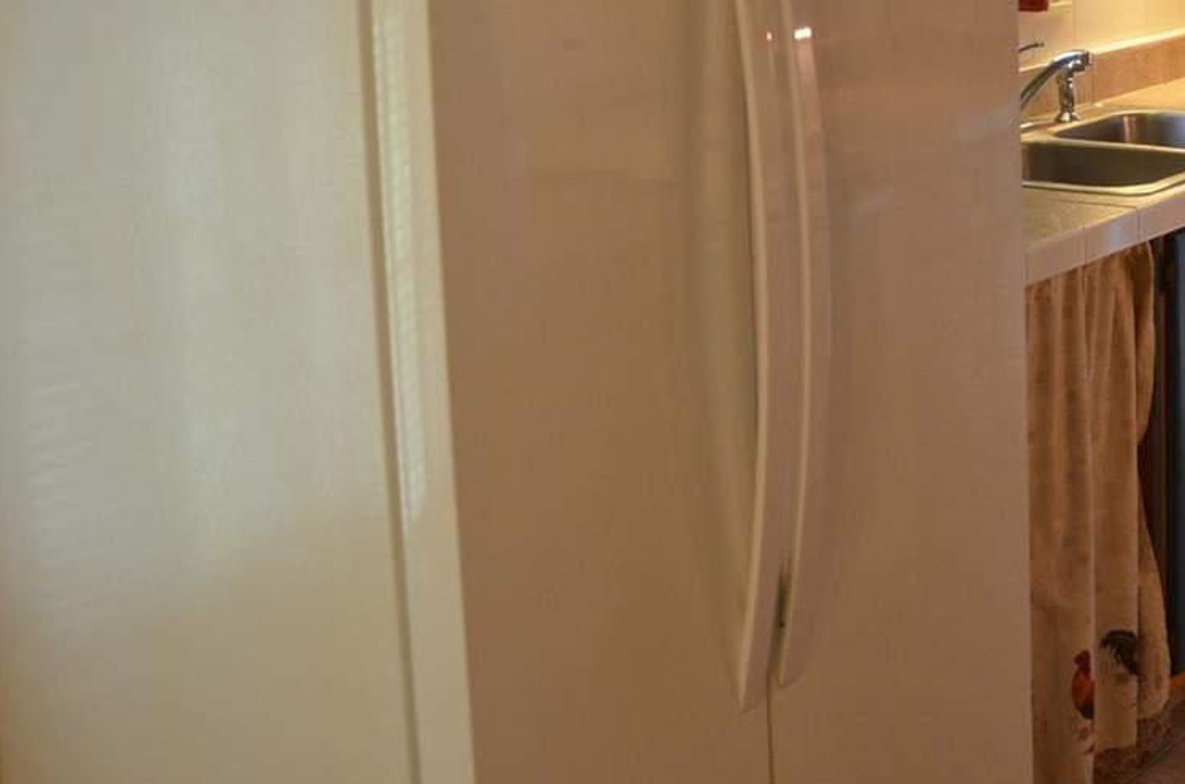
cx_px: 818
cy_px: 28
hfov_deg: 34.1
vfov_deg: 22.5
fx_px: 1905
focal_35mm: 58
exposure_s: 1/60
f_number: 4
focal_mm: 18
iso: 560
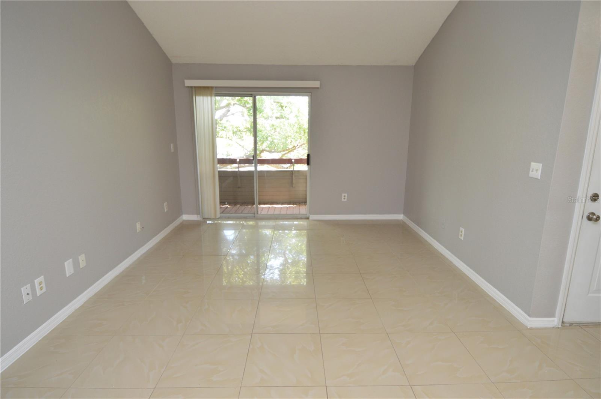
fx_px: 300
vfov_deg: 67.3
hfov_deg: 90.1
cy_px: 200
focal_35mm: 18
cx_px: 300
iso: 500
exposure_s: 1/60
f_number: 4
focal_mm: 12
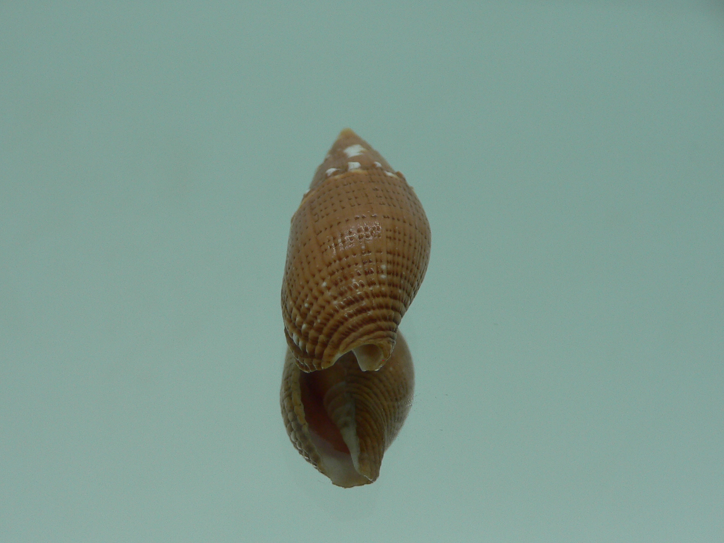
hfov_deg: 46.8
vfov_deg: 35.9
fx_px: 837
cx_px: 337
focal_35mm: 40
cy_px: 299
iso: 80
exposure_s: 1/80
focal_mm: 4.6
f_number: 2.8
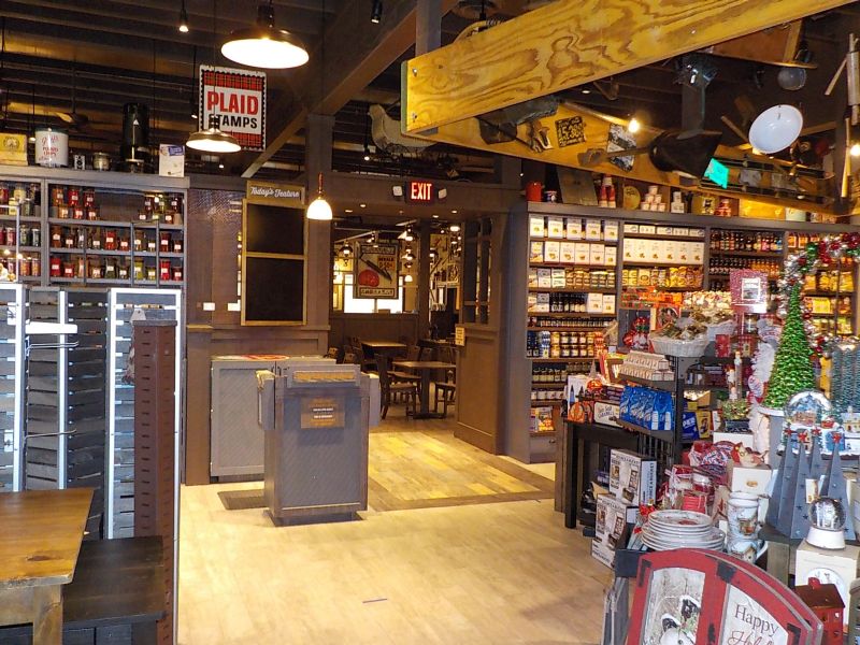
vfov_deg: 46.8
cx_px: 430
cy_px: 322
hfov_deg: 60.0
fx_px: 745
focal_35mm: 30
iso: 500
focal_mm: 4.1
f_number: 3.3
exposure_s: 1/30
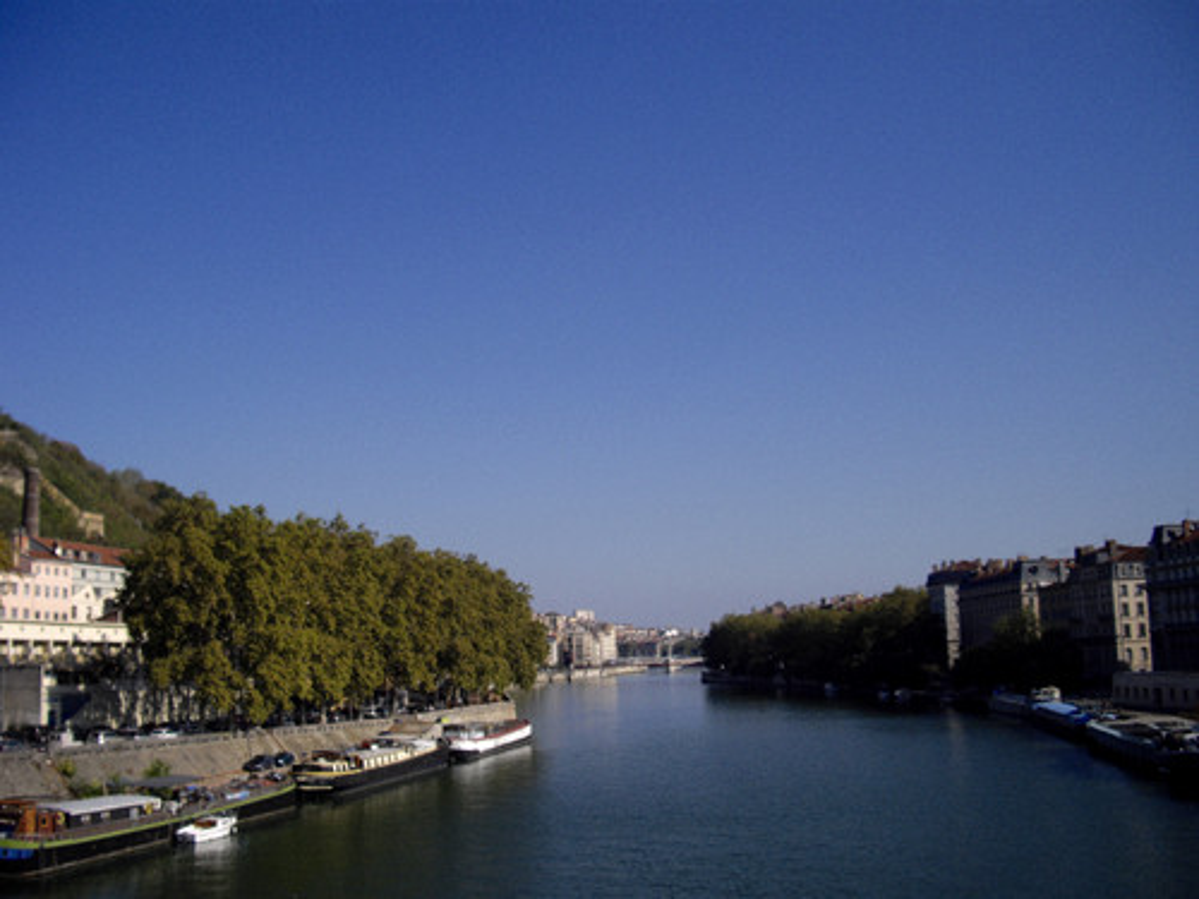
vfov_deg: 37.7
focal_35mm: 38
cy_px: 450
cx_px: 600
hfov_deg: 49.0
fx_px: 1316
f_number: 8
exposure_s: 1/250
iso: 64
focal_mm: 7.9
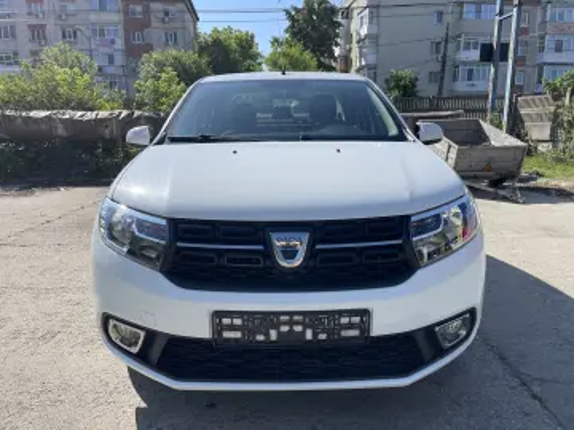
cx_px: 287
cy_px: 215
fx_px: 415
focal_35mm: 25
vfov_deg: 54.9
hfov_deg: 69.4
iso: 32
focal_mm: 5.1
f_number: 1.6
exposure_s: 1/3448
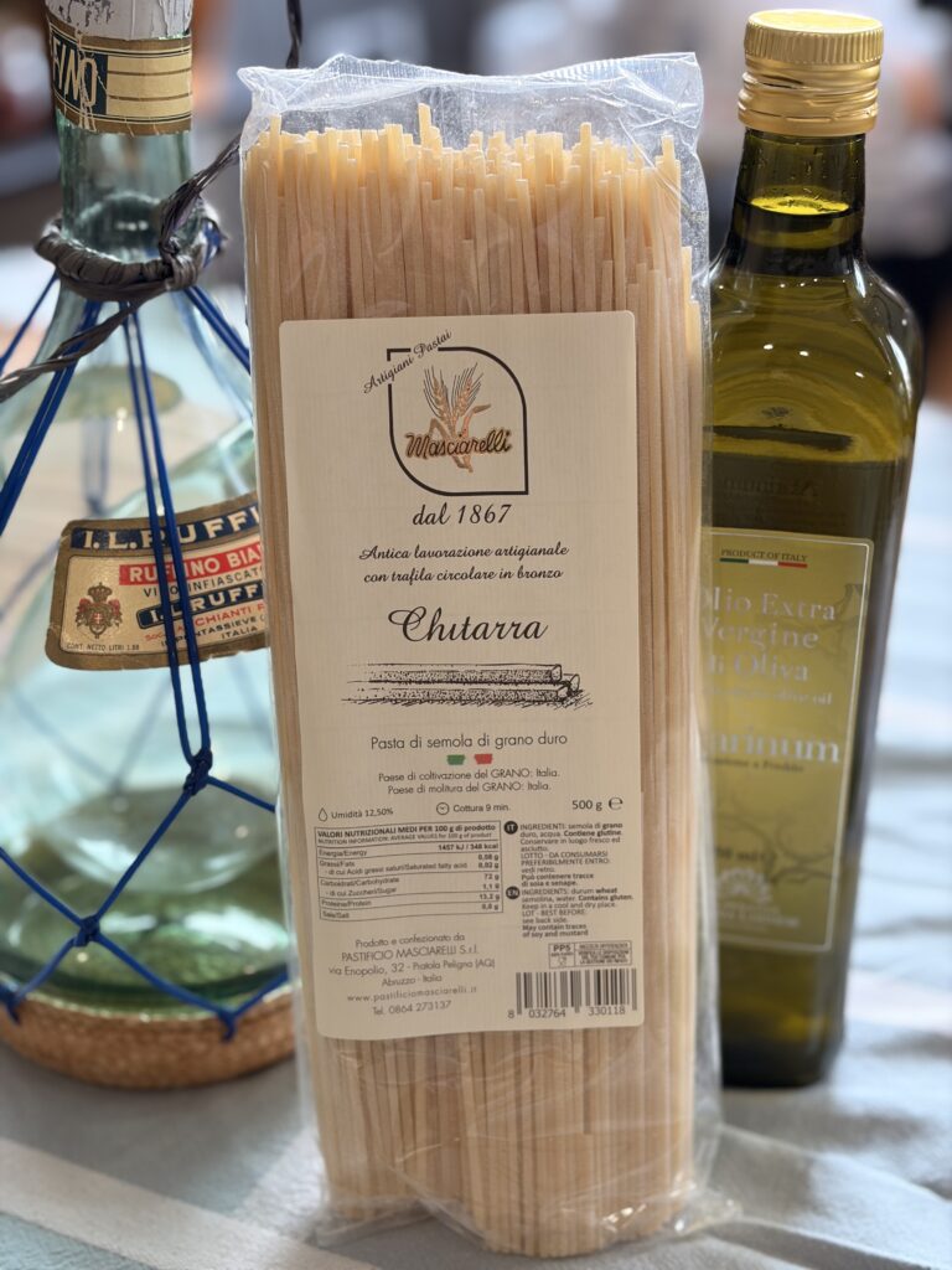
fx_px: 1907
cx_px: 476
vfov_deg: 36.8
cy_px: 635
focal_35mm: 52
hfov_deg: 28.0
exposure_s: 1/50
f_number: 1.6
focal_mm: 5.96
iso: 40
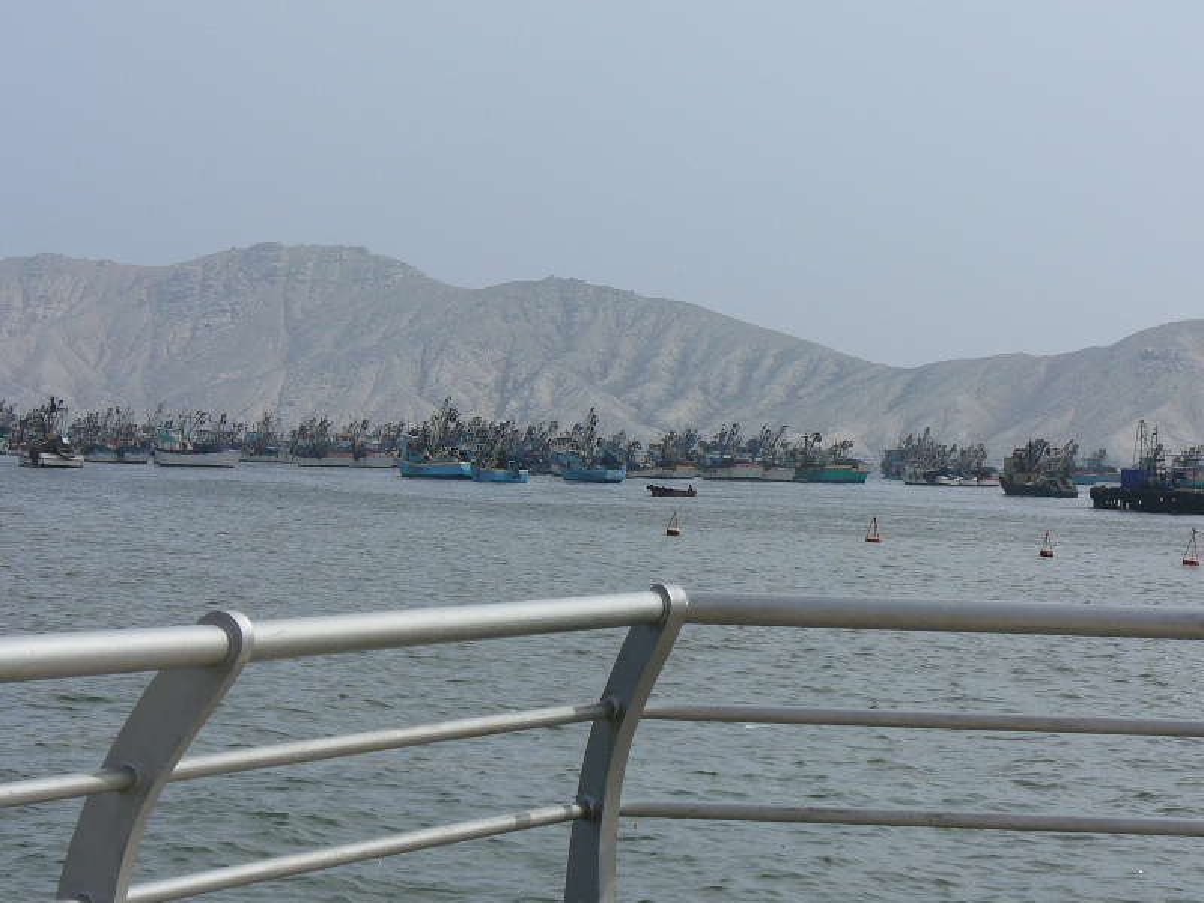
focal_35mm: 110
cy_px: 452
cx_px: 602
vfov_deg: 13.5
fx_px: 3826
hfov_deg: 17.9
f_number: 6.8
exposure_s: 1/400
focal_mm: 14.5
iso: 80
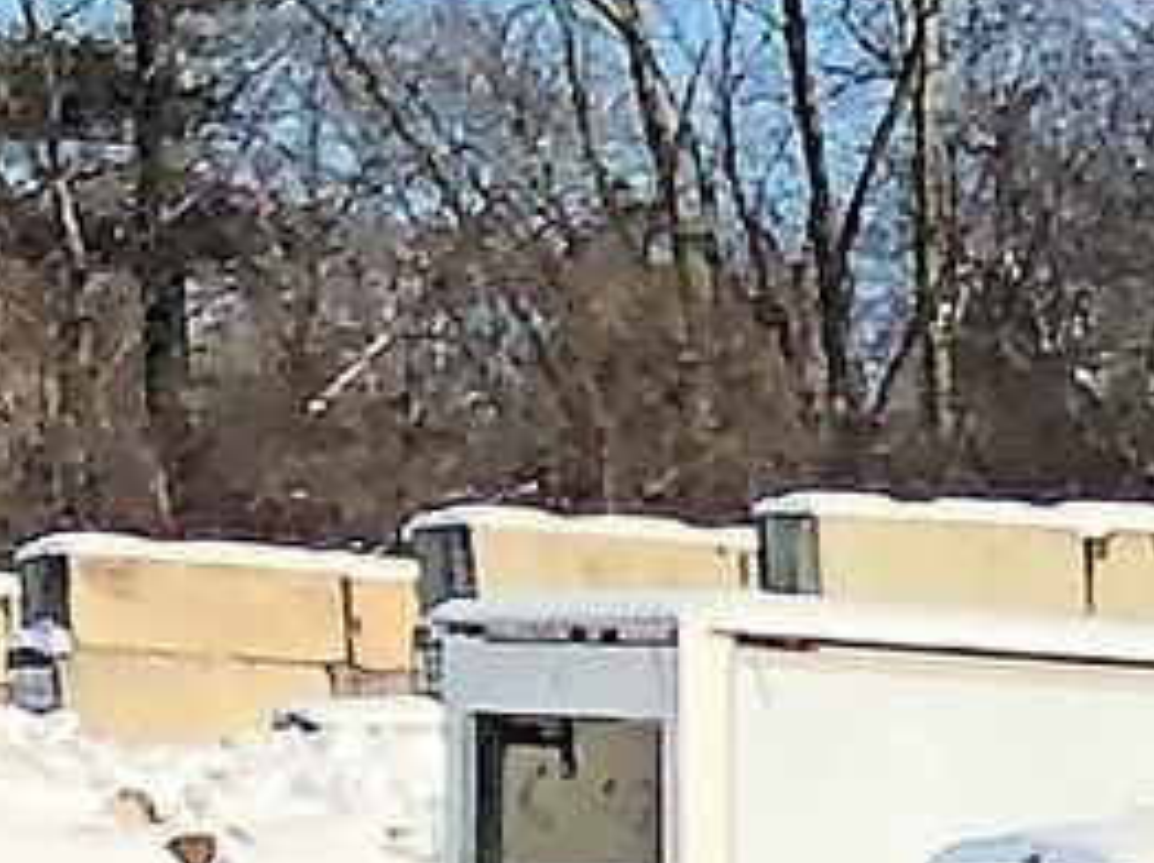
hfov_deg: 7.2
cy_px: 848
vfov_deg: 6.8
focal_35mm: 219
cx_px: 4272
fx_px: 7294
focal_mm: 3.99
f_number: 1.8
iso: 20
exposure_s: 1/2000
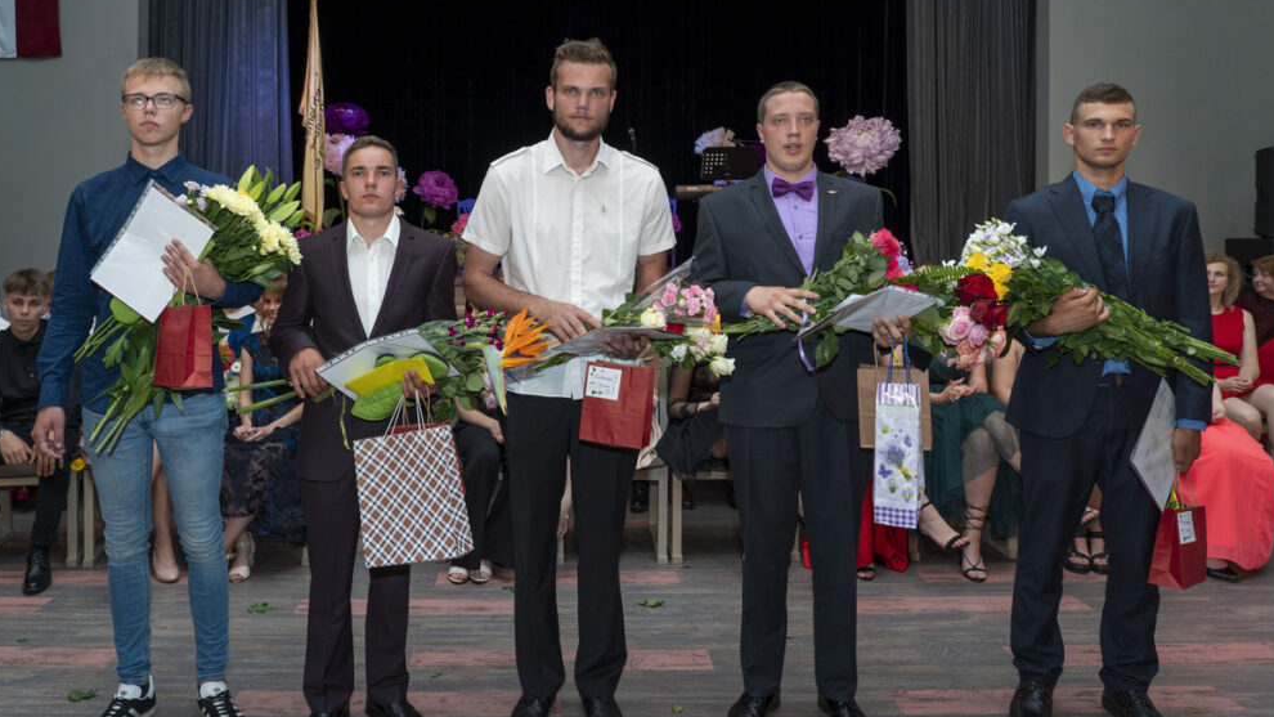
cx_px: 631
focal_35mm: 26
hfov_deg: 71.9
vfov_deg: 44.4
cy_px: 364
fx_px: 878
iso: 800
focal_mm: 24
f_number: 7.1
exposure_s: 1/250
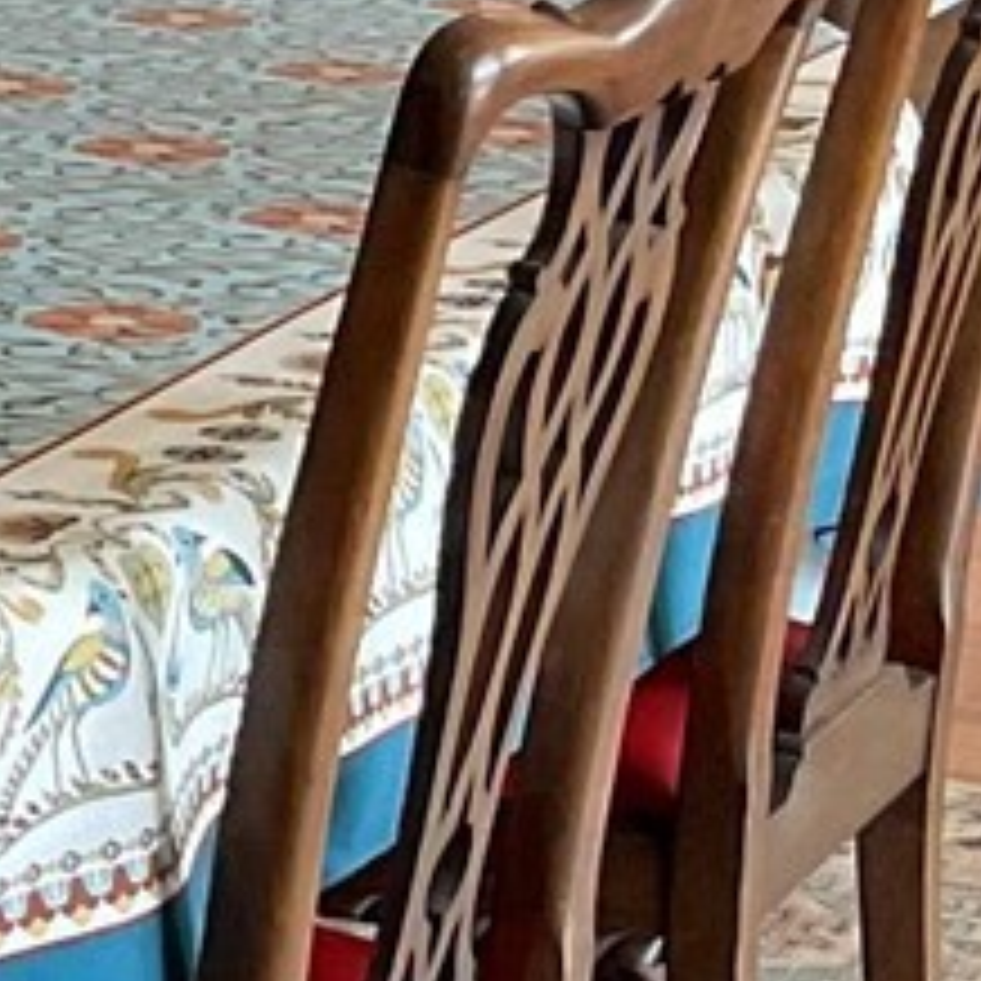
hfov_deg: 8.4
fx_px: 6028
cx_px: -1449
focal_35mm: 188
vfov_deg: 9.3
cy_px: 315
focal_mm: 3
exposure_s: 1/60
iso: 64
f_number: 1.8
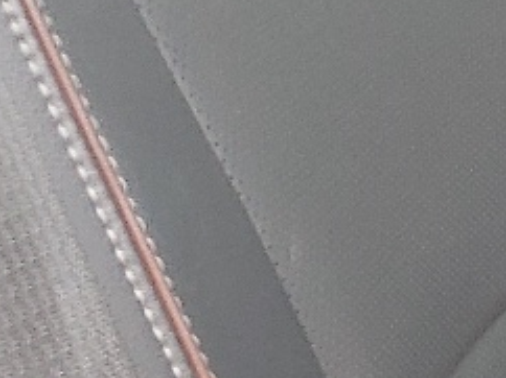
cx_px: 1411
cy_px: -75
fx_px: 2512
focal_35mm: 172
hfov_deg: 9.5
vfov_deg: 8.5
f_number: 1.5
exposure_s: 1/120
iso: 97
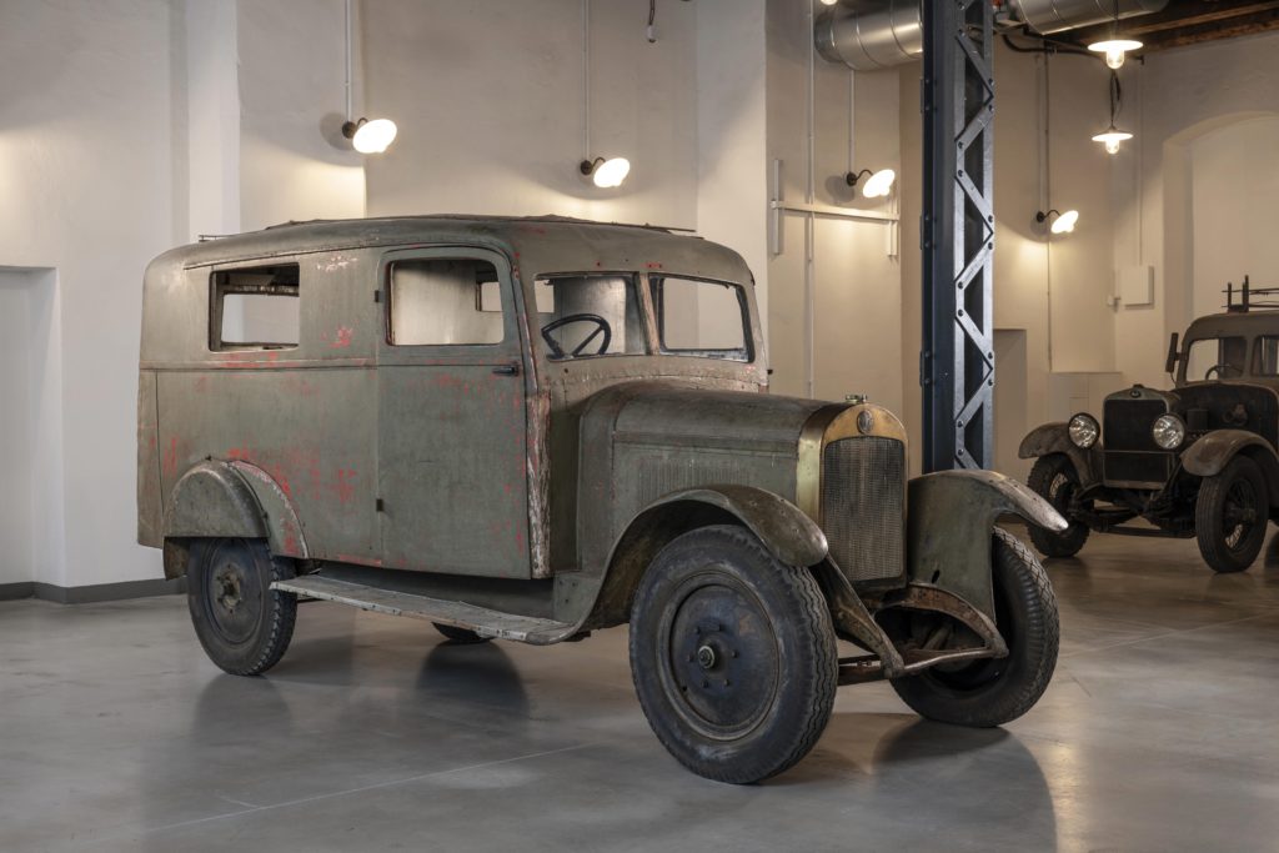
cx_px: 640
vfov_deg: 29.3
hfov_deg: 42.7
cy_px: 426
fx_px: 1634
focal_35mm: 46
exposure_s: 1/4
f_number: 8
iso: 100
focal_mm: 46
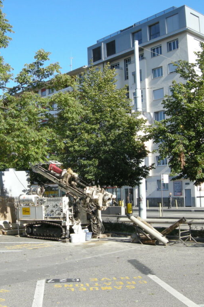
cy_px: 153
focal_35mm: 49
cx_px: 76
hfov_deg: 27.4
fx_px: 417
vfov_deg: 40.4
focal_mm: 7.5
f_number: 4.8
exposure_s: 1/200
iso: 64
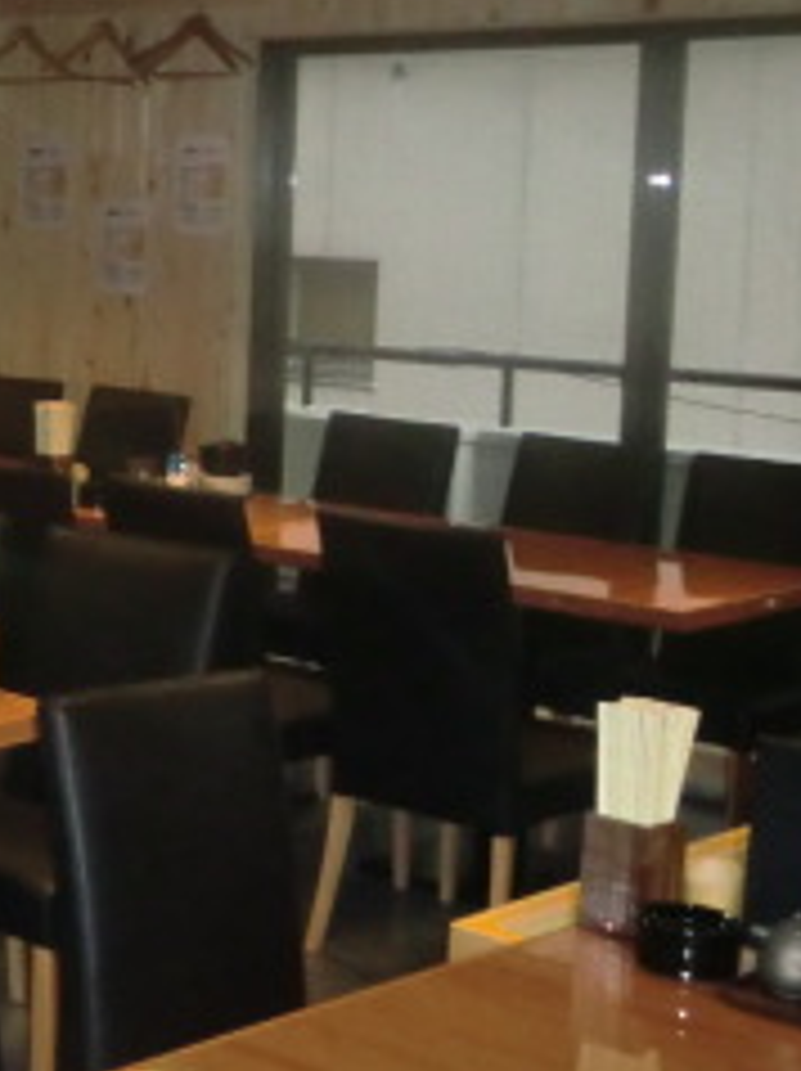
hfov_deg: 18.5
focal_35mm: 70
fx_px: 2164
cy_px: 396
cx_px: -414
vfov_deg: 27.7
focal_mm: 4.65
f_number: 2.6
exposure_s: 1/60
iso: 400
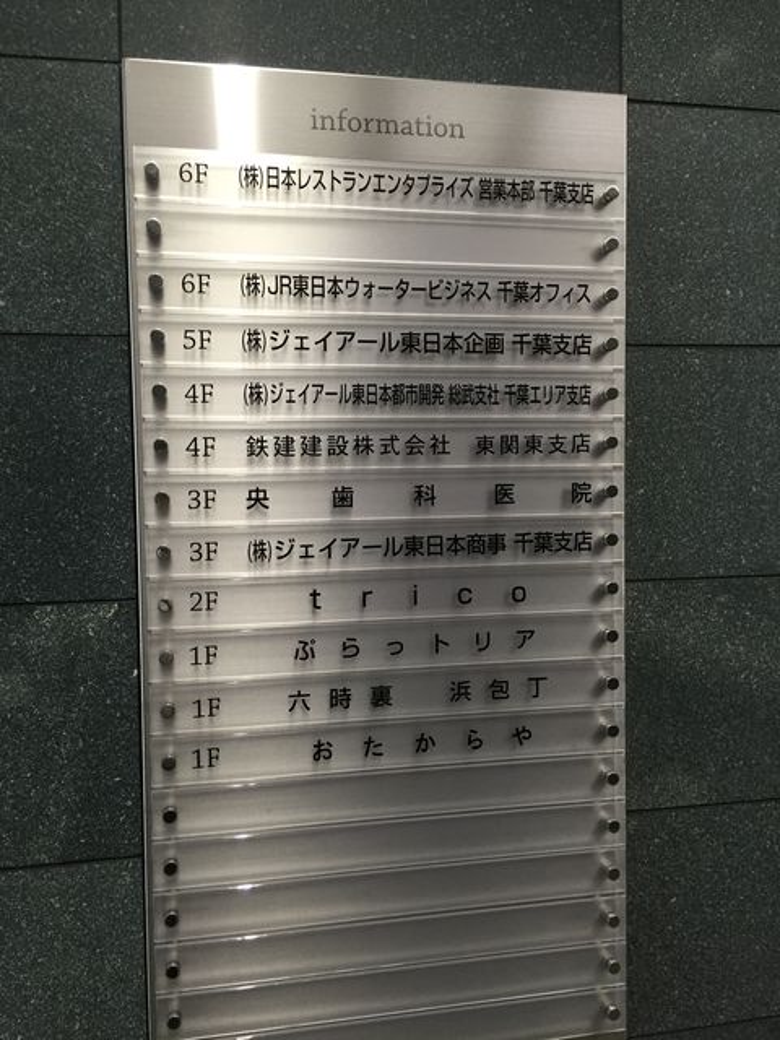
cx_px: 390
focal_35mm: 29
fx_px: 871
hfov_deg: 48.2
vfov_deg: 61.7
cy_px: 520
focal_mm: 4.15
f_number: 2.2
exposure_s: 1/30
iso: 50
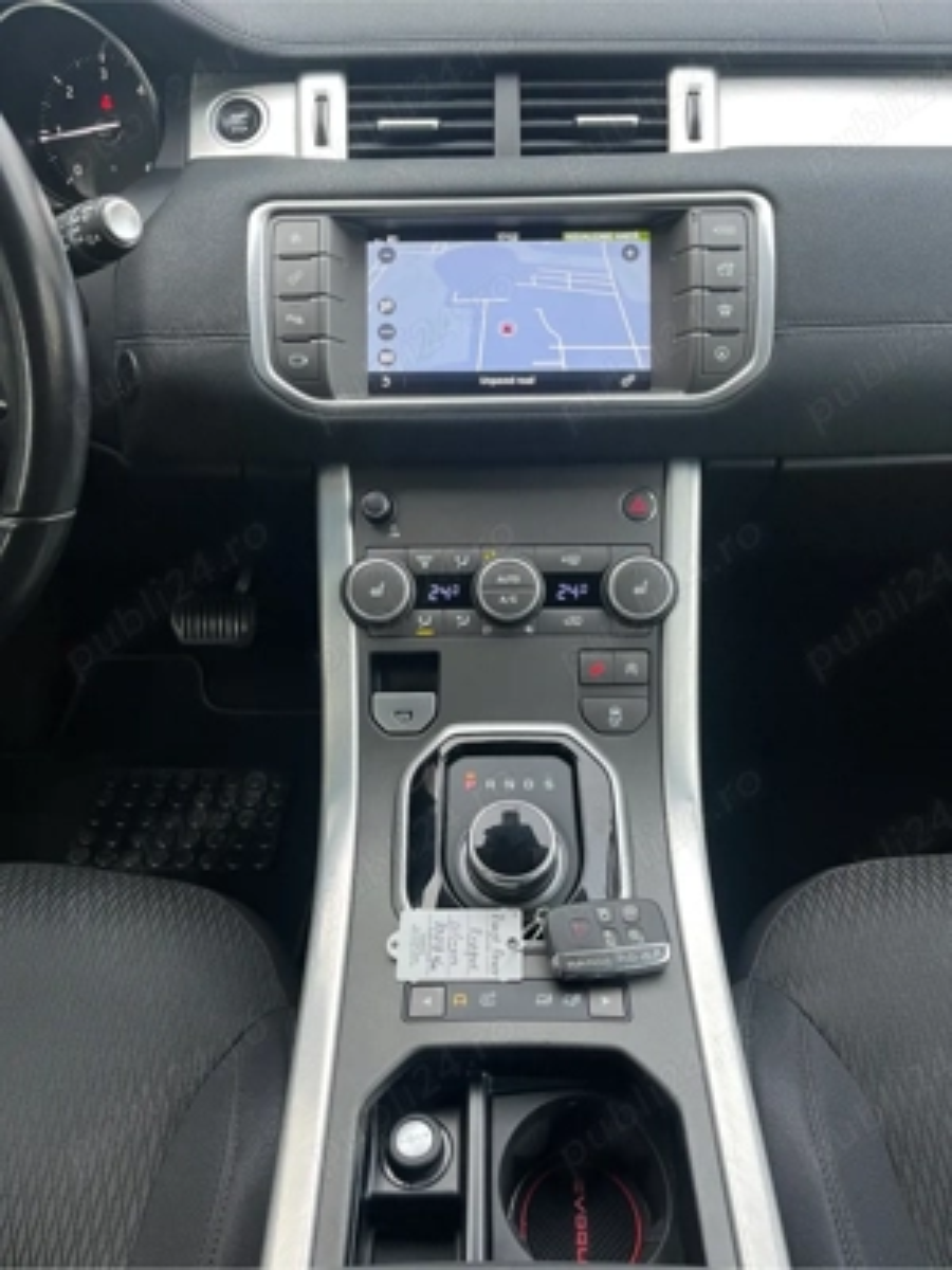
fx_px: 953
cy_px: 635
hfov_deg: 53.1
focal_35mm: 26
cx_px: 476
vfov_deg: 67.3
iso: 125
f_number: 1.6
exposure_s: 1/81
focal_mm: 5.1
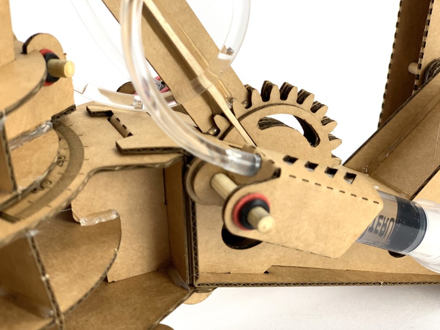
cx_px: 220
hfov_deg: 36.8
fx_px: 661
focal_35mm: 52
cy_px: 165
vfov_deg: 28.0
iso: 50
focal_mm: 6
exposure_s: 1/100
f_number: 2.4
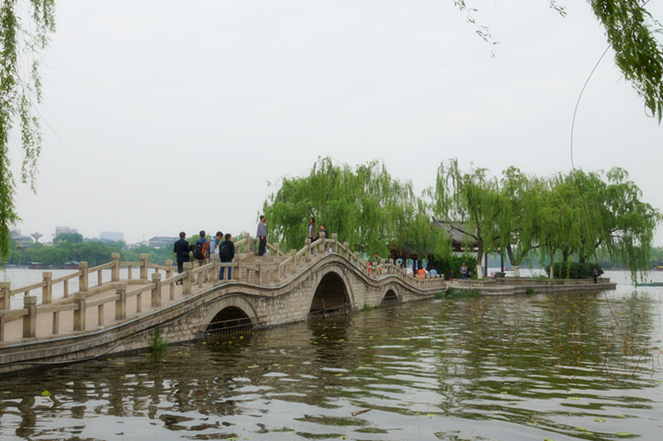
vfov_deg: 31.9
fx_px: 773
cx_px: 332
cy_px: 220
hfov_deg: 46.4
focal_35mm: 42
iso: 100
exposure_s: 1/200
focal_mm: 28
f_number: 7.1
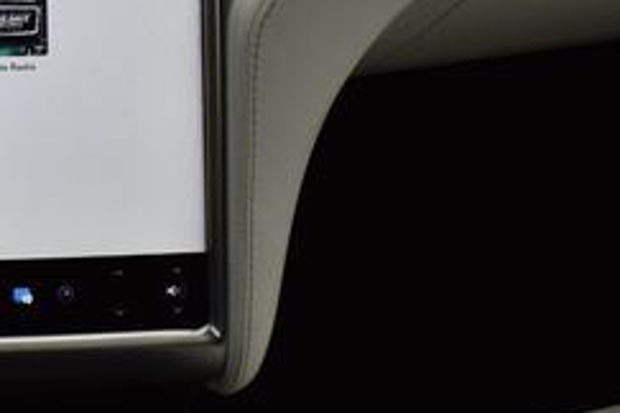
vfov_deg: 18.5
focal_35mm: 71
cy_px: -33
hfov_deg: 27.1
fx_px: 1223
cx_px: 20
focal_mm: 18
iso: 200
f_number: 6.3
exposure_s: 1/200
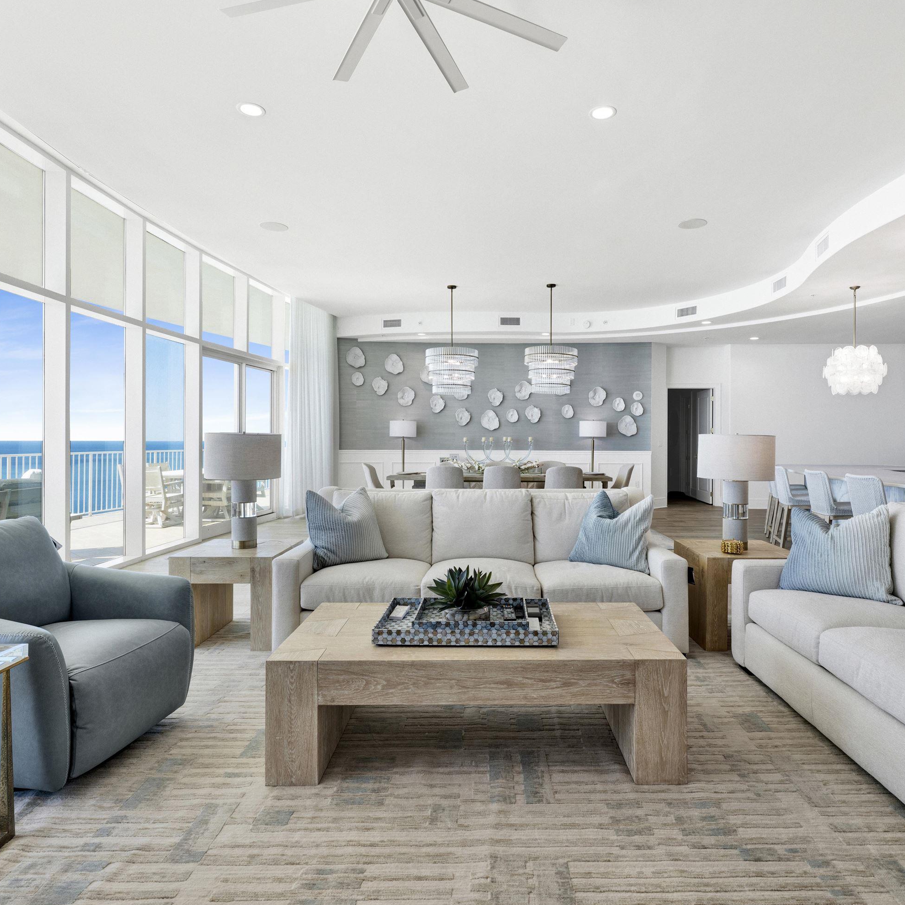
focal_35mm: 20
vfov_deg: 74.8
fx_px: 592
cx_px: 489
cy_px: 437
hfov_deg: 74.7
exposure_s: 1/40
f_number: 11
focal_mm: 15
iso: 400
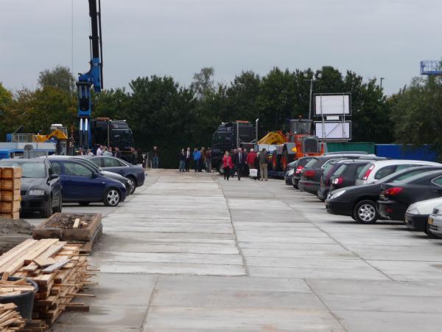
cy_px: 166
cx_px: 221
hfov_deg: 17.6
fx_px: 1430
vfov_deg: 13.2
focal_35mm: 112
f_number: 4.7
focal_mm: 19.1
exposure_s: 1/125
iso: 100
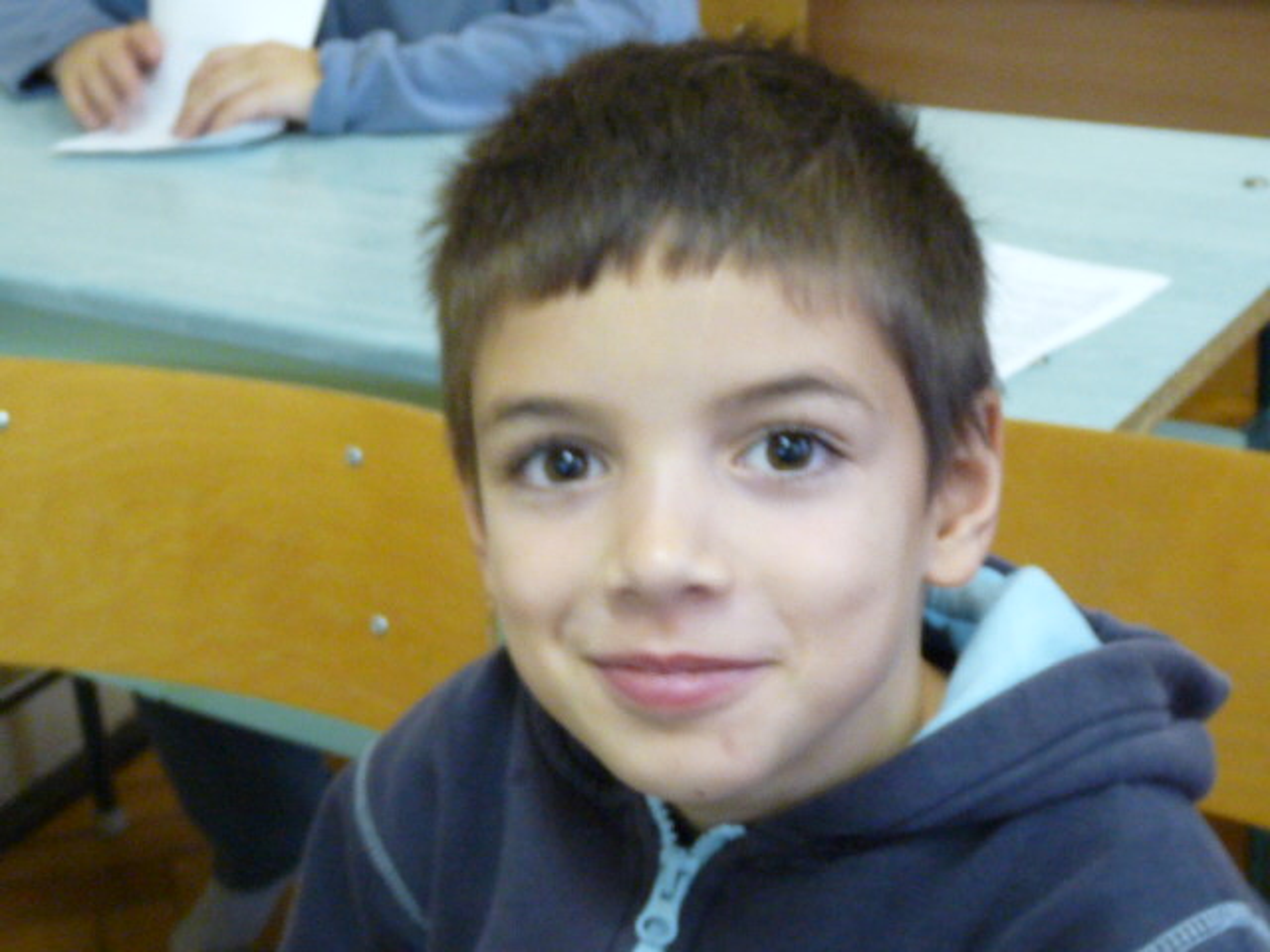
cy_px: 476
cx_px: 635
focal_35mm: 66
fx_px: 2421
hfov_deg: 29.4
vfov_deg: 22.3
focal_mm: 6.6
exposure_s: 1/13
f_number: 3
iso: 400
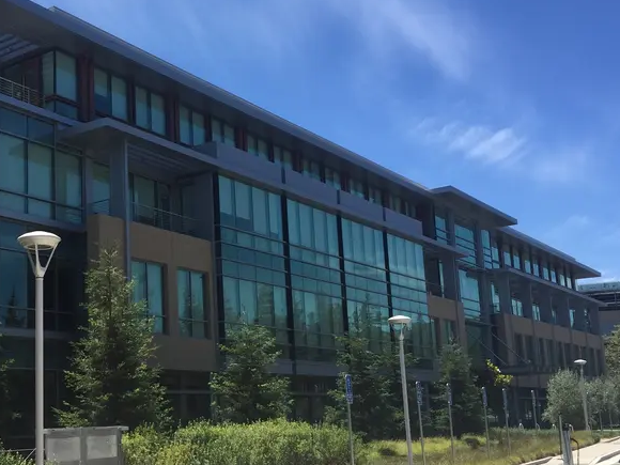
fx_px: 860
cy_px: 268
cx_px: 148
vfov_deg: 30.2
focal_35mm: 48
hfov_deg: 38.5
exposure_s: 1/1364
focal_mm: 4.15
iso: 32
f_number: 2.2
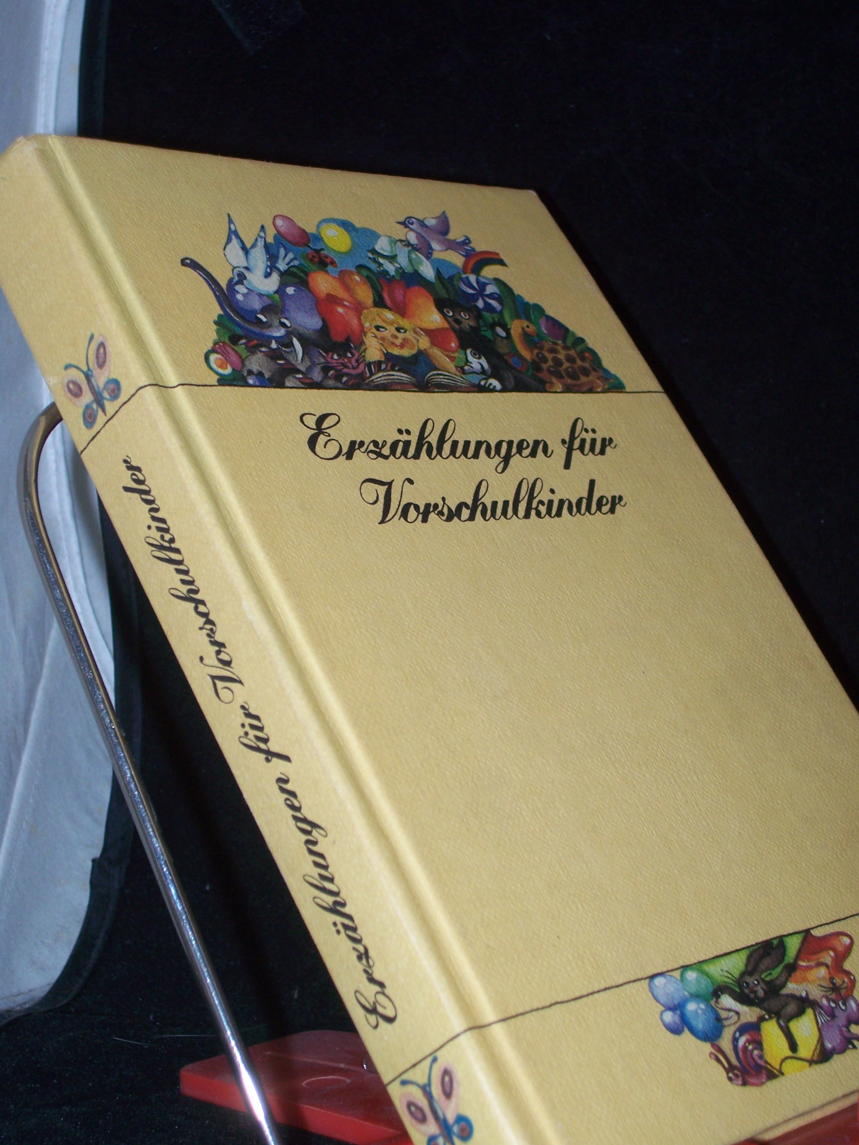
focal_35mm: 66
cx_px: 430
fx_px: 2184
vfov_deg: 29.4
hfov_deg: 22.3
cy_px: 572
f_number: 3.6
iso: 80
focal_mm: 11
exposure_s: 1/80
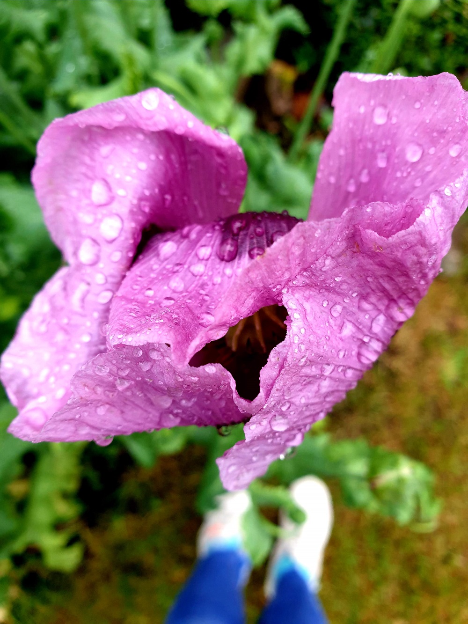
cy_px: 312
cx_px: 234
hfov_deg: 53.1
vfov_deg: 67.3
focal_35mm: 26
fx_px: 469
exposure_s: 1/100
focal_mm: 4.3
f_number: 2.4
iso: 80
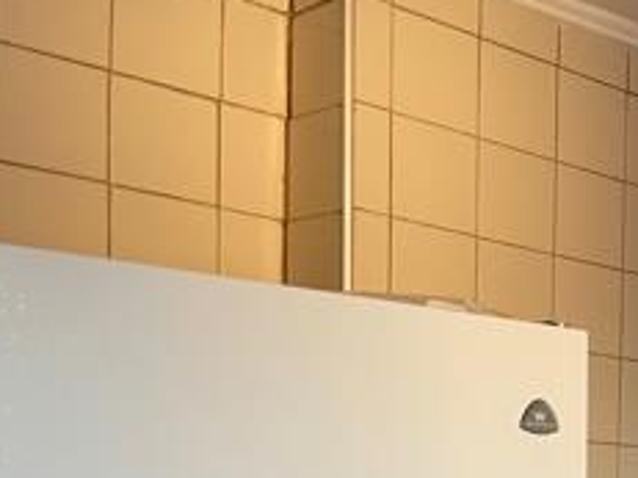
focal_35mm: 72
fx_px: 1326
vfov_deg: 19.1
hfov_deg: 23.6
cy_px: 600
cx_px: 851
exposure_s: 1/60
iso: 80
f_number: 1.6
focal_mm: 4.2
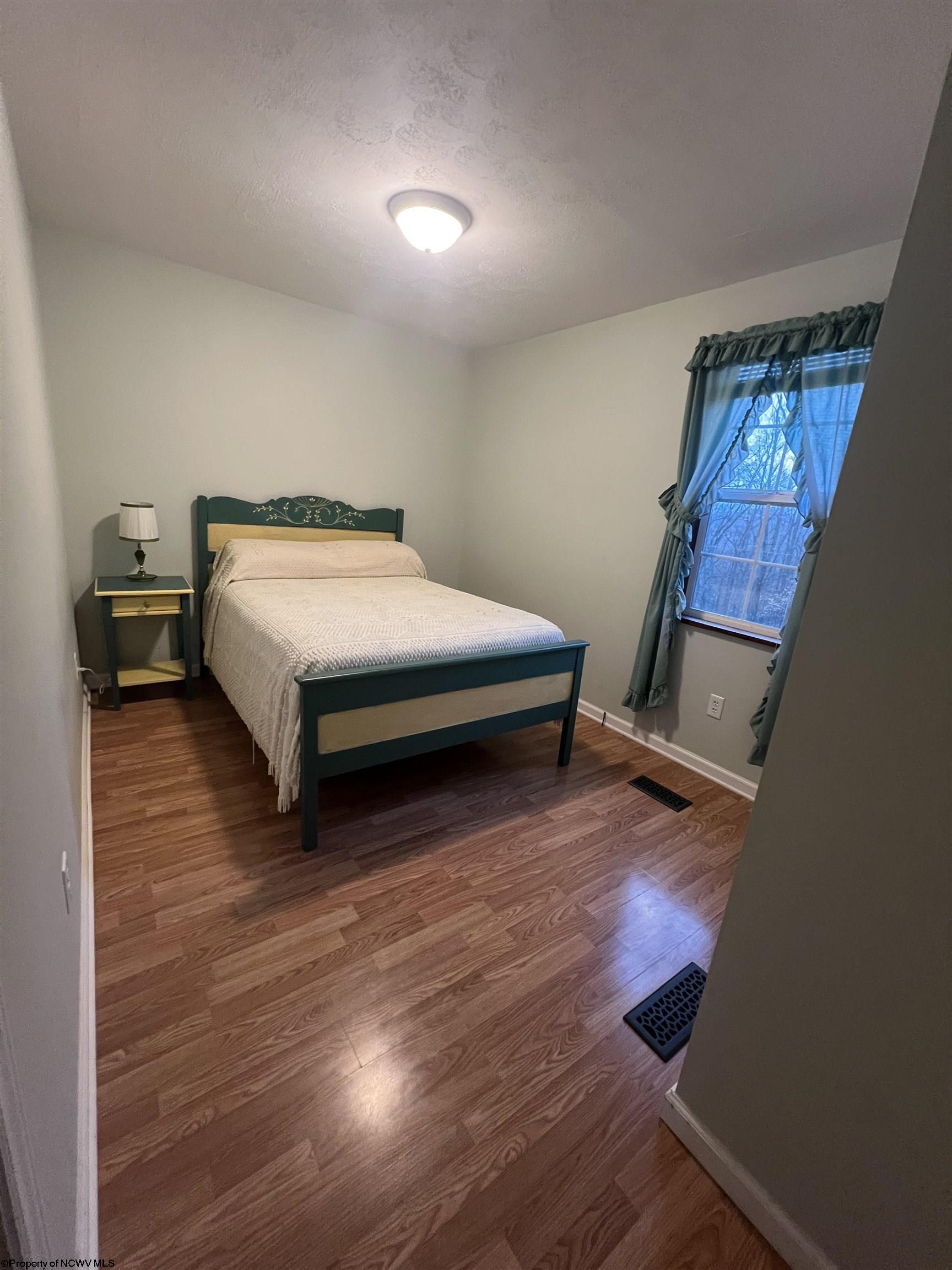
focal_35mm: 13
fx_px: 477
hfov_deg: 89.9
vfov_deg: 106.2
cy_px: 635
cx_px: 476
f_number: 1.8
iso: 500
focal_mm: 1.57
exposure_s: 1/60
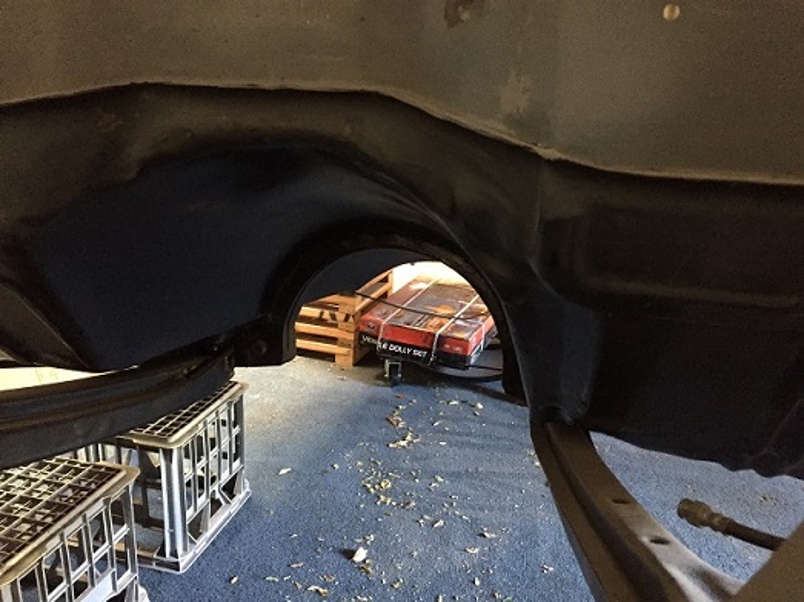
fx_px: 673
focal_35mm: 29
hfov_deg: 61.7
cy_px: 301
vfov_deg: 48.2
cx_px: 402
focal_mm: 4.15
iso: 400
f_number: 2.2
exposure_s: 1/17
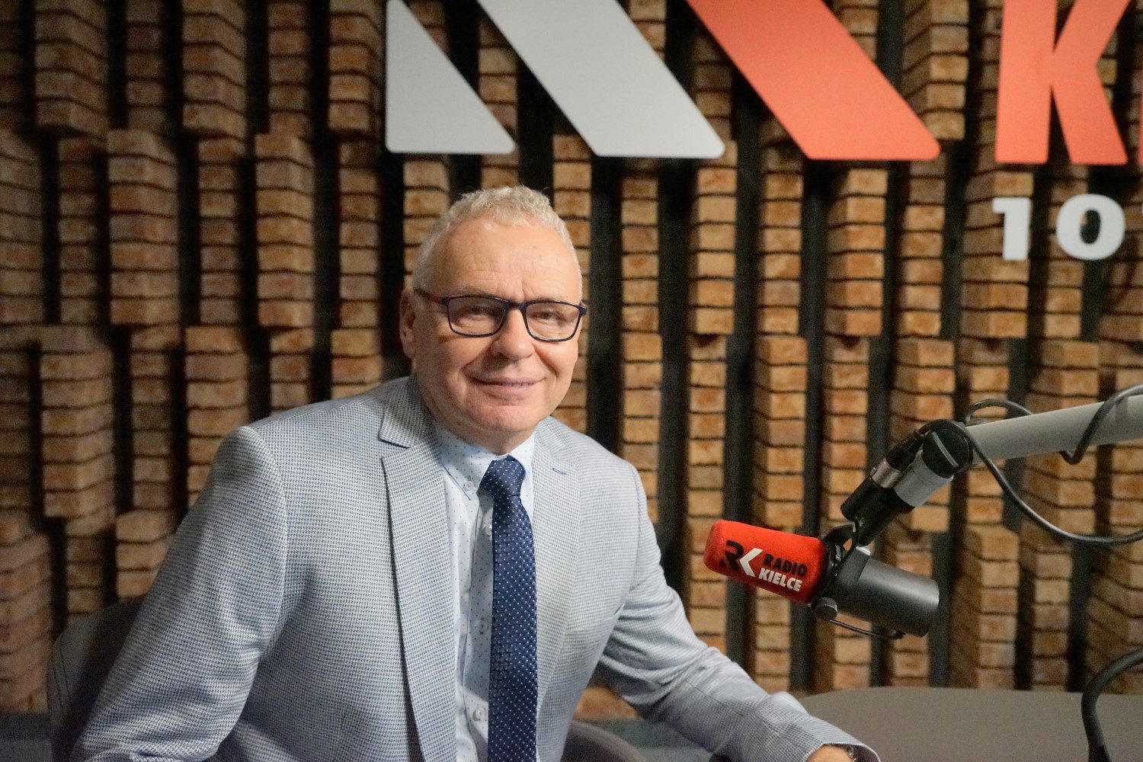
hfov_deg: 63.7
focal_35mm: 29
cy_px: 381
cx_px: 572
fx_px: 921
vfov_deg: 45.0
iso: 10000
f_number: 4
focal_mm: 29
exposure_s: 1/1000
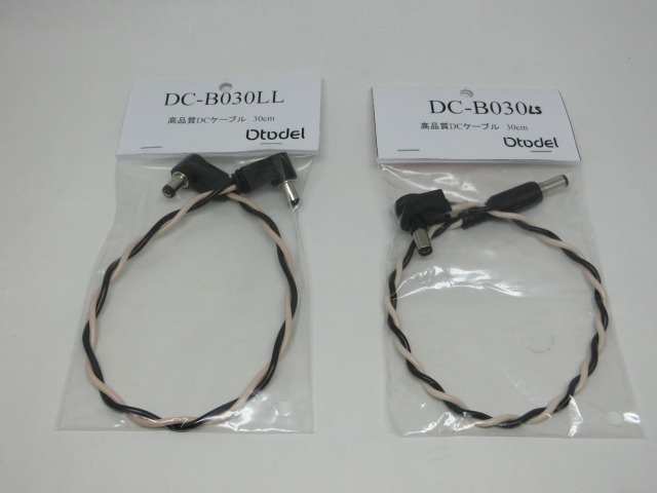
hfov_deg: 47.9
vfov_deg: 36.8
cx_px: 328
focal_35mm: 39
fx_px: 740
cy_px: 246
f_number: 4.1
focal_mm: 6.9
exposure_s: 1/160
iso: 80
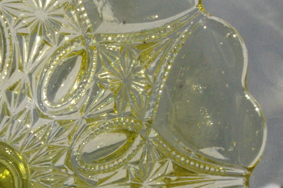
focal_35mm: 125
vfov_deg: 10.9
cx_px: 1
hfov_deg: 16.1
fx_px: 982
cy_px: 139
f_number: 19
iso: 1600
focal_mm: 26
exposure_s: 1/1500
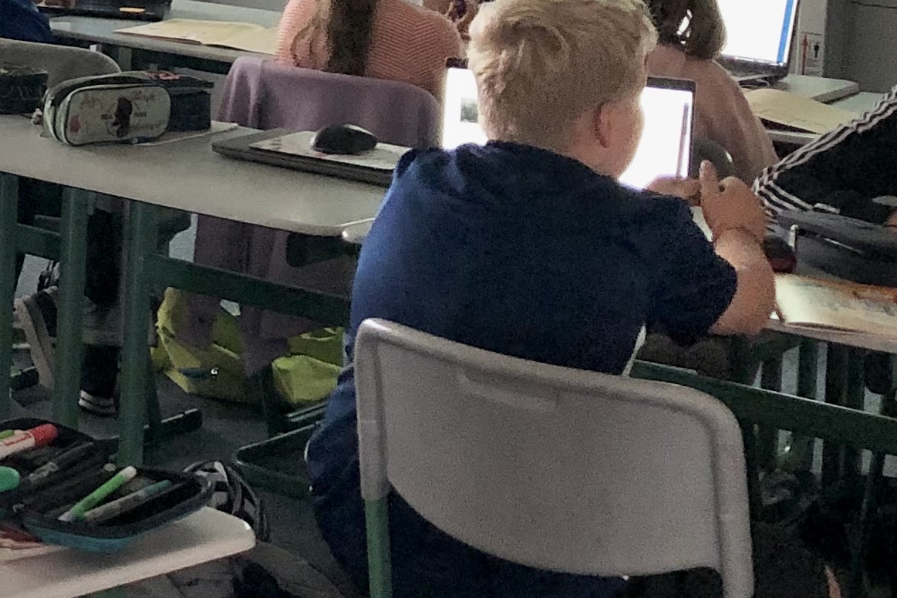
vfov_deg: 13.1
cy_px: -175
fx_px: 2516
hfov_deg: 17.9
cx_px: -472
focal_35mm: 101
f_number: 1.8
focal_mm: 3.99
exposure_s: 1/15
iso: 40
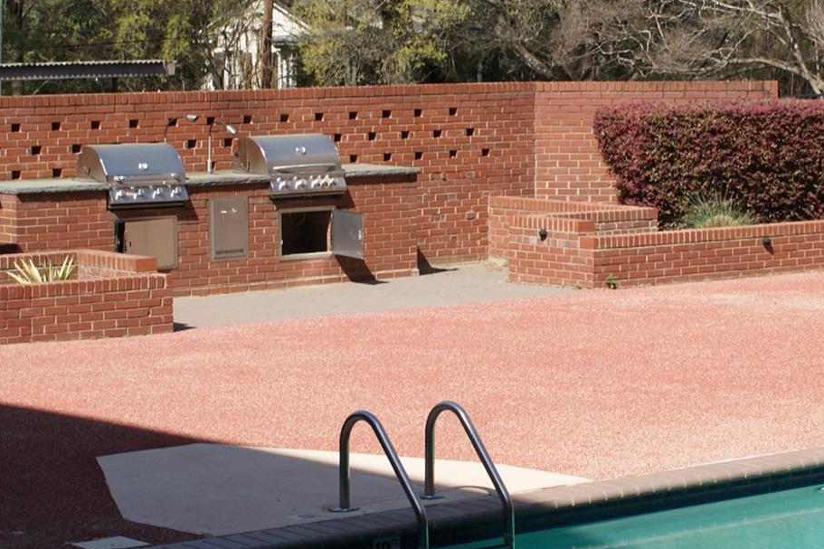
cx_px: 471
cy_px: 194
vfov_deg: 11.6
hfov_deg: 17.3
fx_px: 2703
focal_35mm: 118
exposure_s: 1/200
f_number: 9
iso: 100
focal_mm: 35
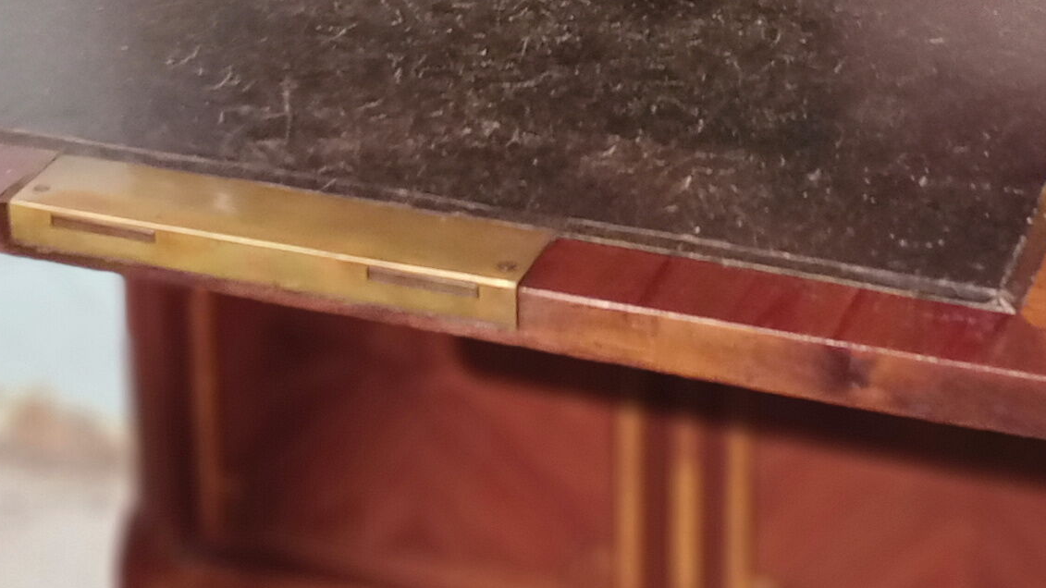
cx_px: 780
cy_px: -416
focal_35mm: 88
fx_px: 2441
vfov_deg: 12.7
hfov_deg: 23.9
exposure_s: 1/1689
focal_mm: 4.05
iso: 112
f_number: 1.8
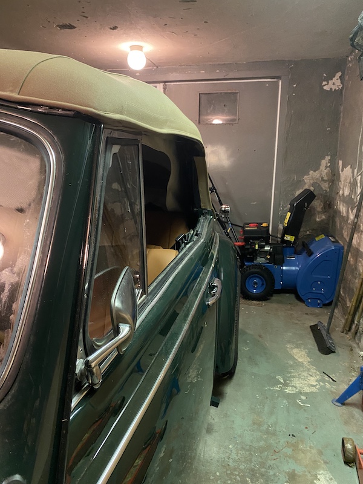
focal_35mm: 26
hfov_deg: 53.1
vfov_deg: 67.3
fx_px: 364
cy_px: 242
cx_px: 182
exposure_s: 1/25
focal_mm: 4.25
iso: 640
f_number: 1.8
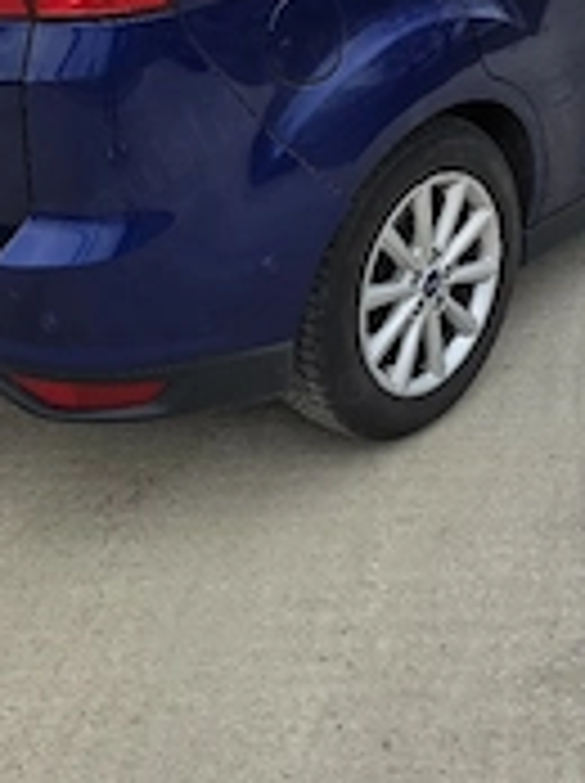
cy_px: 176
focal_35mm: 53
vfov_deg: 35.2
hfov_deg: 27.5
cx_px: 315
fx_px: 1197
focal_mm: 6.3
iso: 80
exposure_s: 1/2500
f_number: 1.7
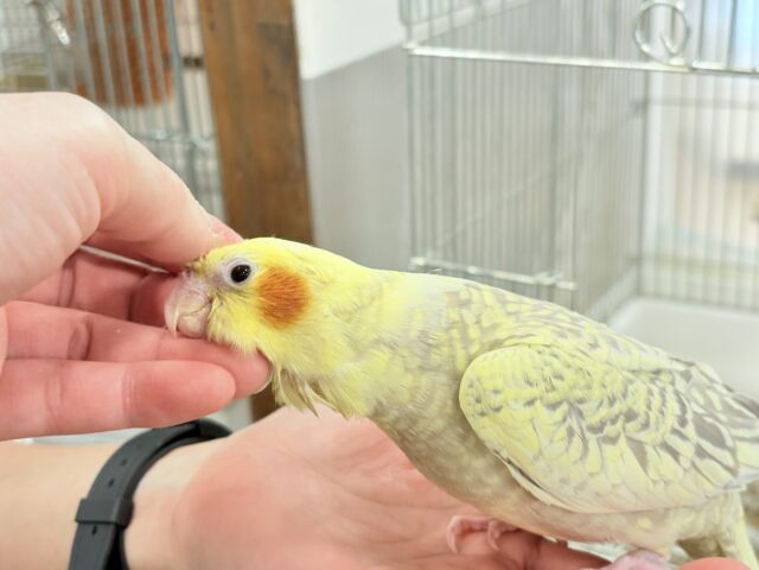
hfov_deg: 36.8
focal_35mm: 52
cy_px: 285
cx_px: 380
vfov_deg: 28.0
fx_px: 1140
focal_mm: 5.96
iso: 64
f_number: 1.6
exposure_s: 1/50
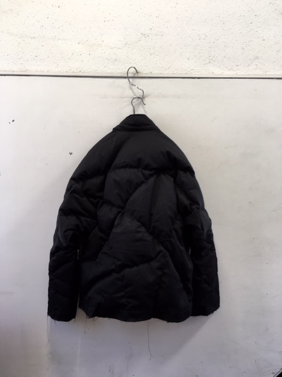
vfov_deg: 61.7
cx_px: 141
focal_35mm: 29
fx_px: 315
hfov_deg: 48.2
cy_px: 188
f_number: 2.2
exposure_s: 1/30
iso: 50
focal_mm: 4.15
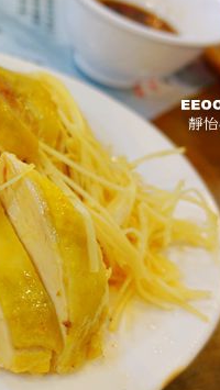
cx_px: -79
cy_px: 182
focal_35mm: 46
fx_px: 476
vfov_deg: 44.5
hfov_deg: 22.7
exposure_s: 1/30
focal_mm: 8.8
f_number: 2
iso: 125
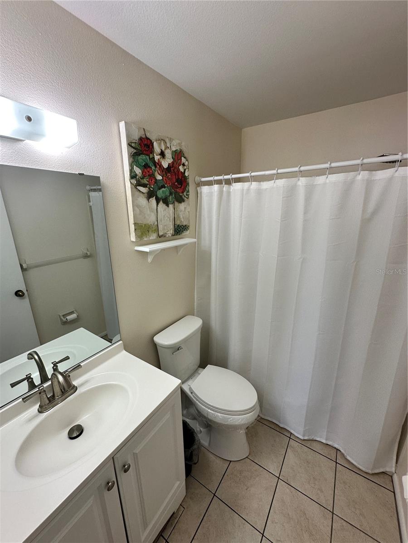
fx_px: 220
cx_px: 204
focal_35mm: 14
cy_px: 272
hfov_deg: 85.7
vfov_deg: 102.1
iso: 100
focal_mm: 2.22
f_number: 2.2
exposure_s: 1/120
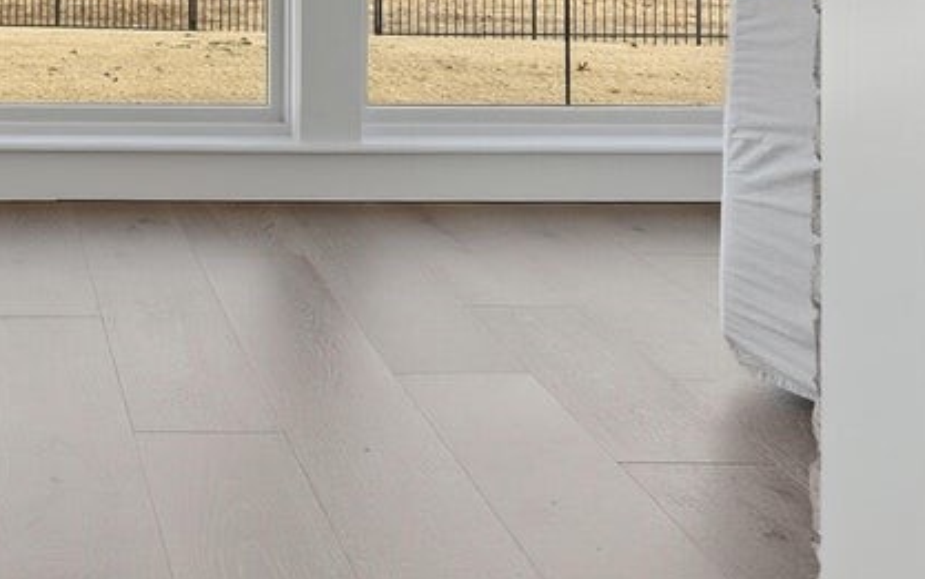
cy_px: -233
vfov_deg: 19.5
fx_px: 1513
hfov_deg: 30.6
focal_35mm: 60
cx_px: -78
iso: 160
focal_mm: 16
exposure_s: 1/2000
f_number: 8
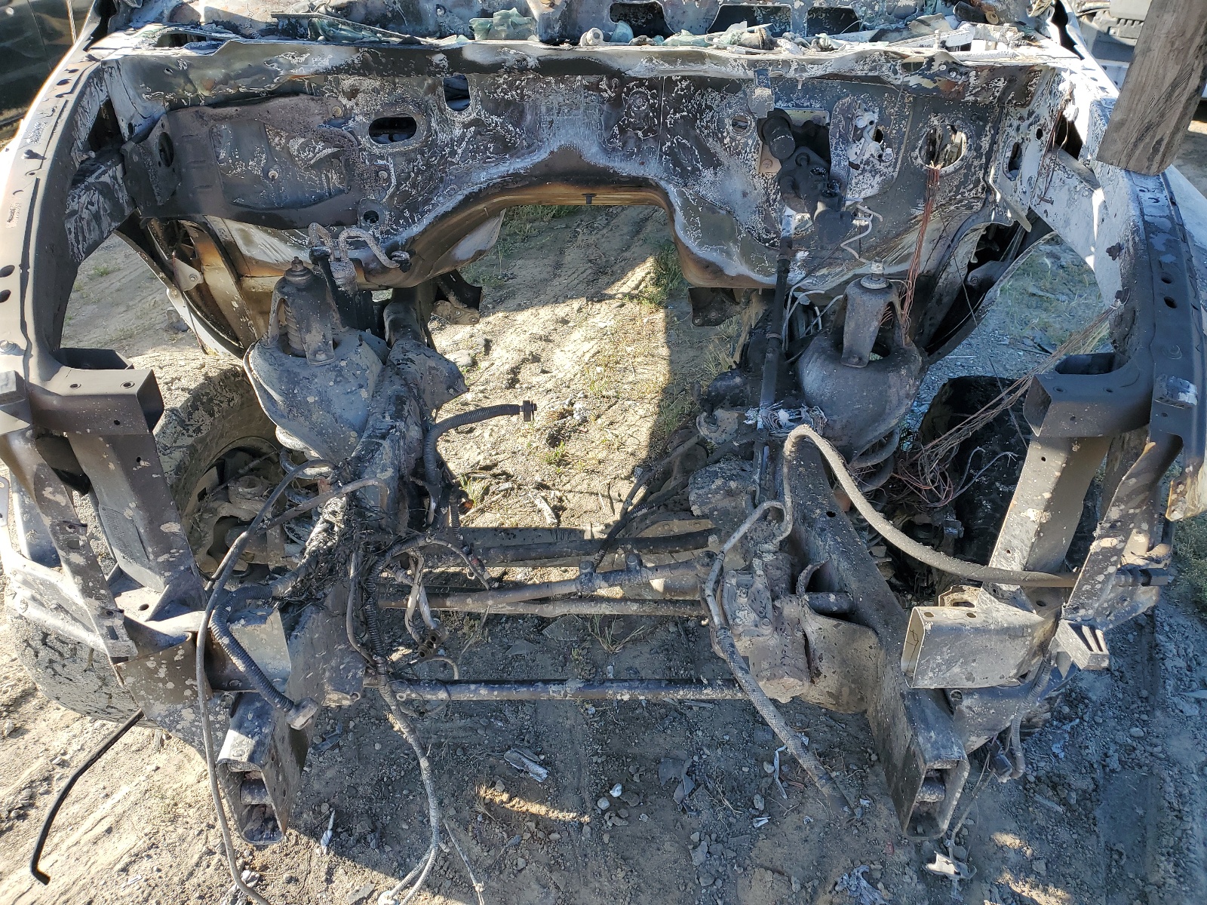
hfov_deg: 67.3
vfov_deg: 53.1
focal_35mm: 26
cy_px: 452
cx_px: 604
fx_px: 907
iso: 50
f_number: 1.5
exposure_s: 1/588
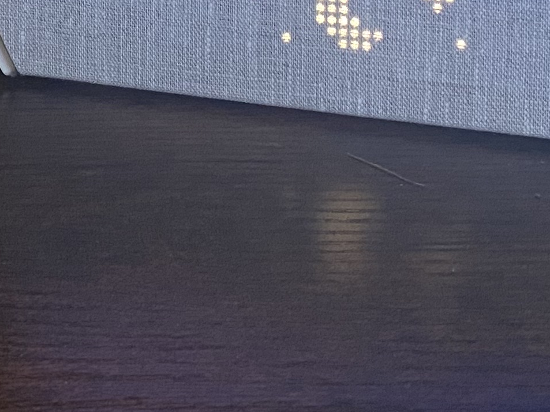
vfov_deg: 12.1
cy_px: -376
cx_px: -121
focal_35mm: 110
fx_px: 1748
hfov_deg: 17.0
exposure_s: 1/60
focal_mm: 4.25
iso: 200
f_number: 1.8
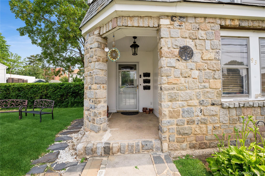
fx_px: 103
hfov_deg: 104.3
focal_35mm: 14
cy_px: 88
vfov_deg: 81.1
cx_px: 132
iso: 200
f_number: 11
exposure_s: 1/100
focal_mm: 14
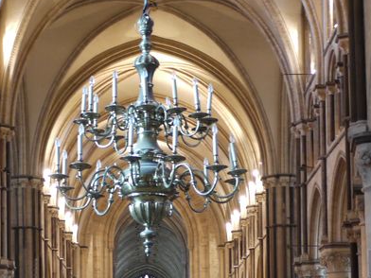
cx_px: 173
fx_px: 1007
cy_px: 309
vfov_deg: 15.3
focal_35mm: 94
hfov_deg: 20.9
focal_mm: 18
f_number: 3.9
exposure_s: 1/6
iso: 400
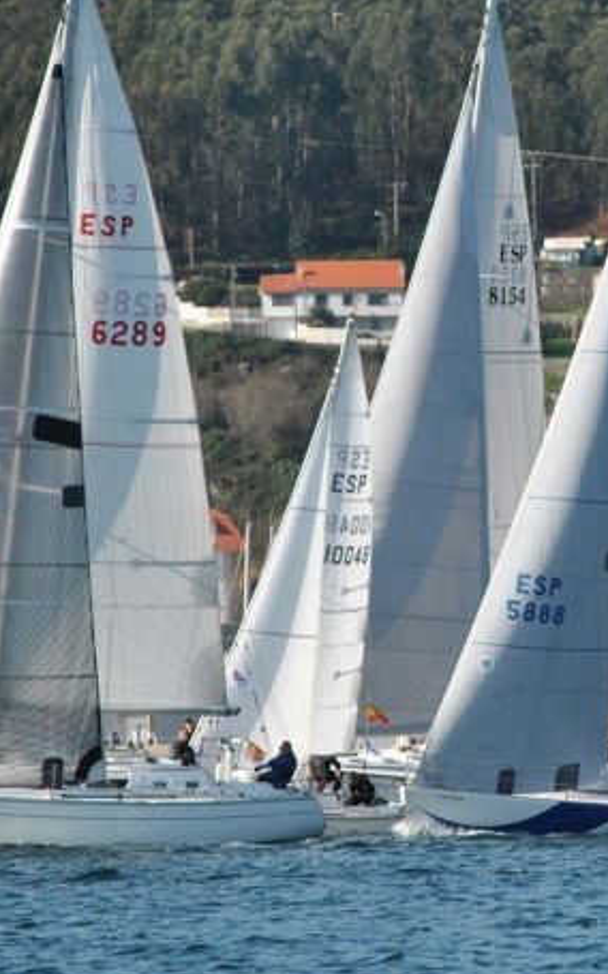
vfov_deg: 5.4
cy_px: 485
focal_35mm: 391
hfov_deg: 3.4
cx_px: 512
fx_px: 10373
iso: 400
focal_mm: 145
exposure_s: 1/2000
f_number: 5.6
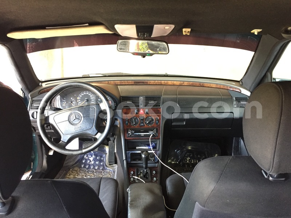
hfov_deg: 61.7
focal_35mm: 29
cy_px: 109
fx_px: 244
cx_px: 146
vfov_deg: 48.2
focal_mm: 4.15
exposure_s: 1/33
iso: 250
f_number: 2.2
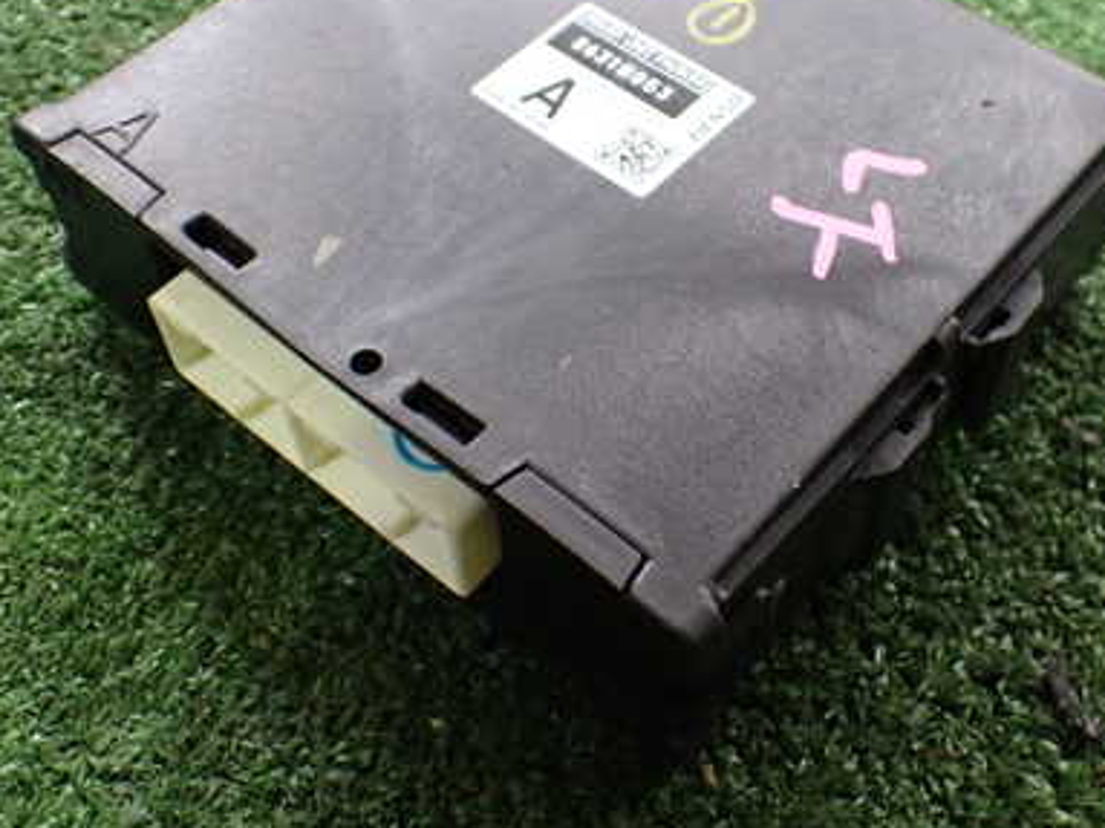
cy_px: 283
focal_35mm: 47
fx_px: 1500
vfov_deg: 30.7
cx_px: 629
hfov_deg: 40.4
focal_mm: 5.4
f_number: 2.3
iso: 800
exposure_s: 1/100
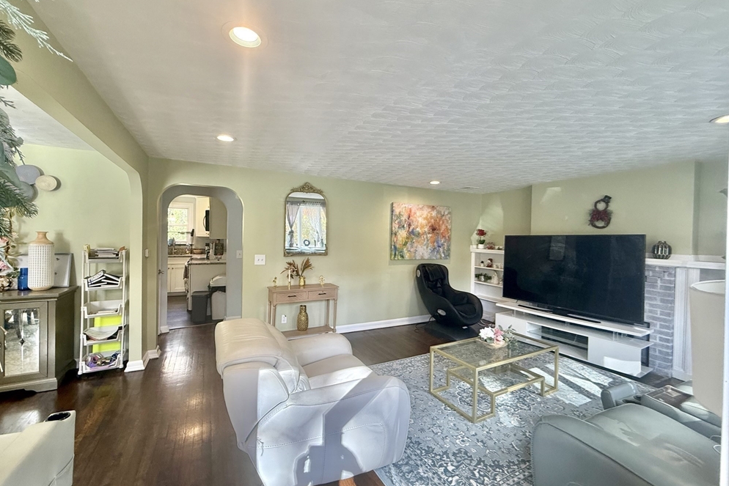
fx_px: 304
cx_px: 357
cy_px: 237
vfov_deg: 77.3
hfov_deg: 100.4
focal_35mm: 15
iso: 250
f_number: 2.2
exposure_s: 1/120
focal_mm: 2.22
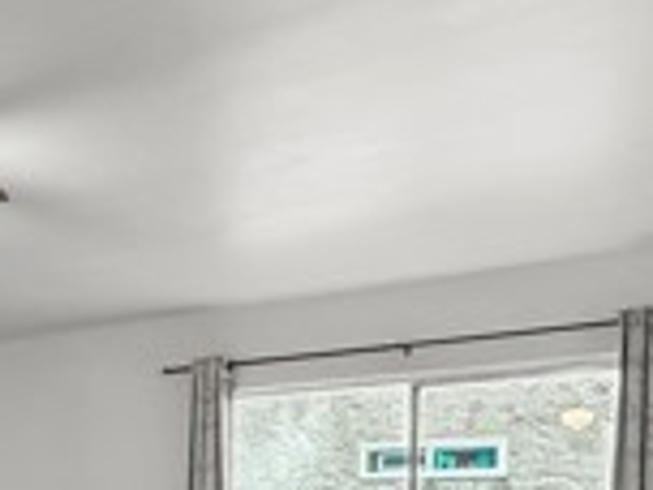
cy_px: 890
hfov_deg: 29.9
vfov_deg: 18.9
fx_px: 1113
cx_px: -34
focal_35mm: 59
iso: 250
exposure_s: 1/100
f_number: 2.2
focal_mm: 2.22
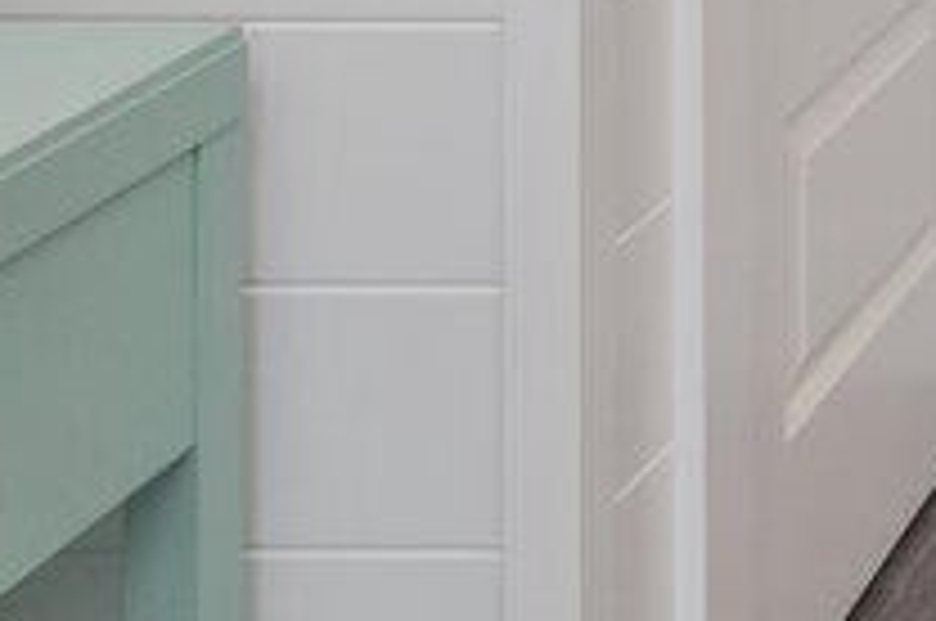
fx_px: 2882
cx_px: 1904
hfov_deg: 14.9
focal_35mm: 111
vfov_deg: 10.7
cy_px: -819
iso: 250
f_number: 9
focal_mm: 15
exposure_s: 1/30
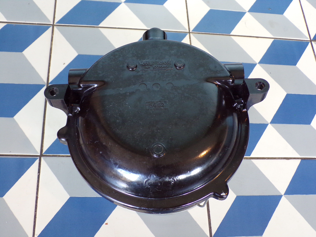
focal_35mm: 37
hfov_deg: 50.1
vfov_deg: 38.7
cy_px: 118
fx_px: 338
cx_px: 158
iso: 266
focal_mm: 6.6
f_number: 3.3
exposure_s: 1/17
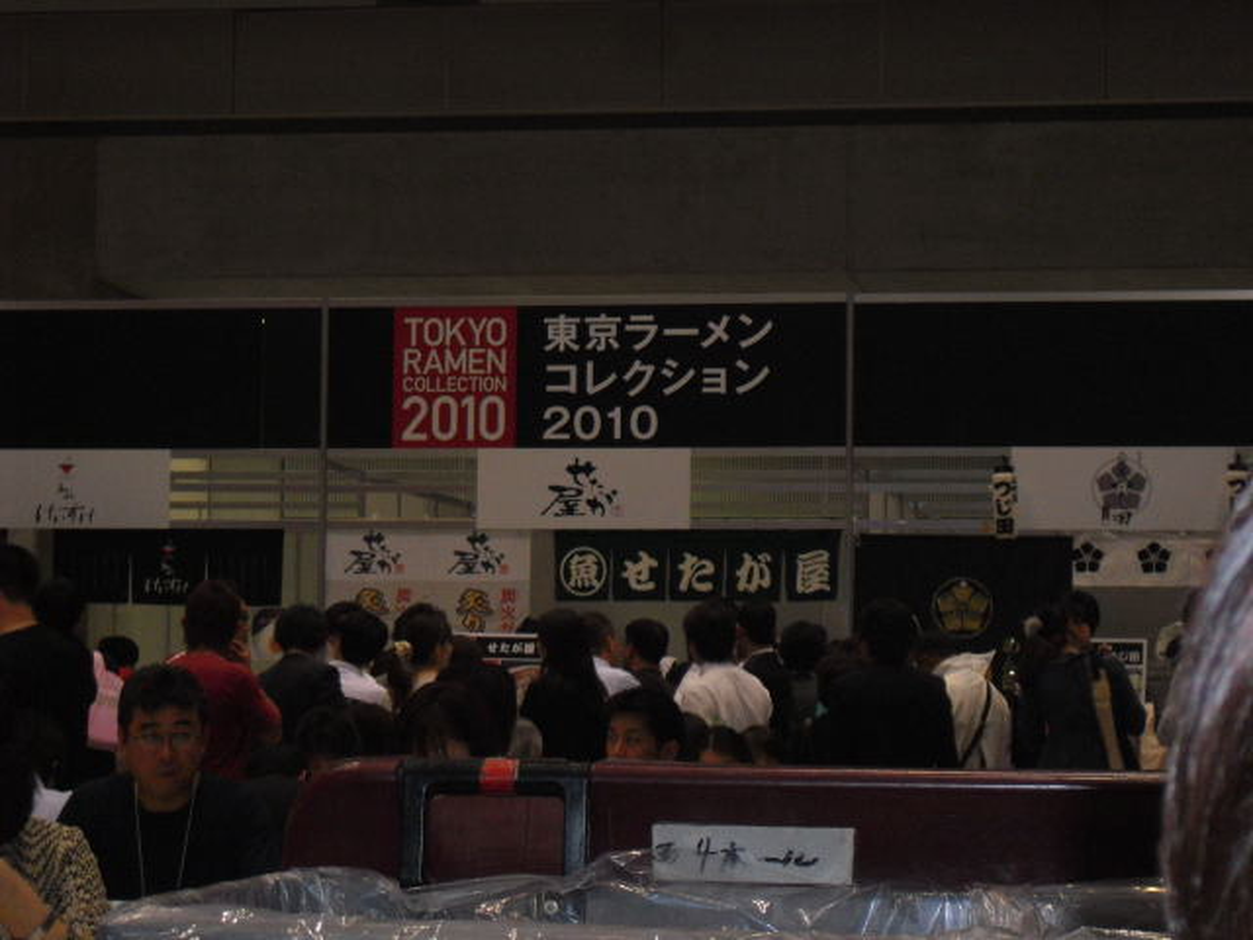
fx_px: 3873
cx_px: 626
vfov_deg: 13.8
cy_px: 470
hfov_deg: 18.4
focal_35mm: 107
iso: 400
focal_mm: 18.9
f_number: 5.6
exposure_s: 1/60
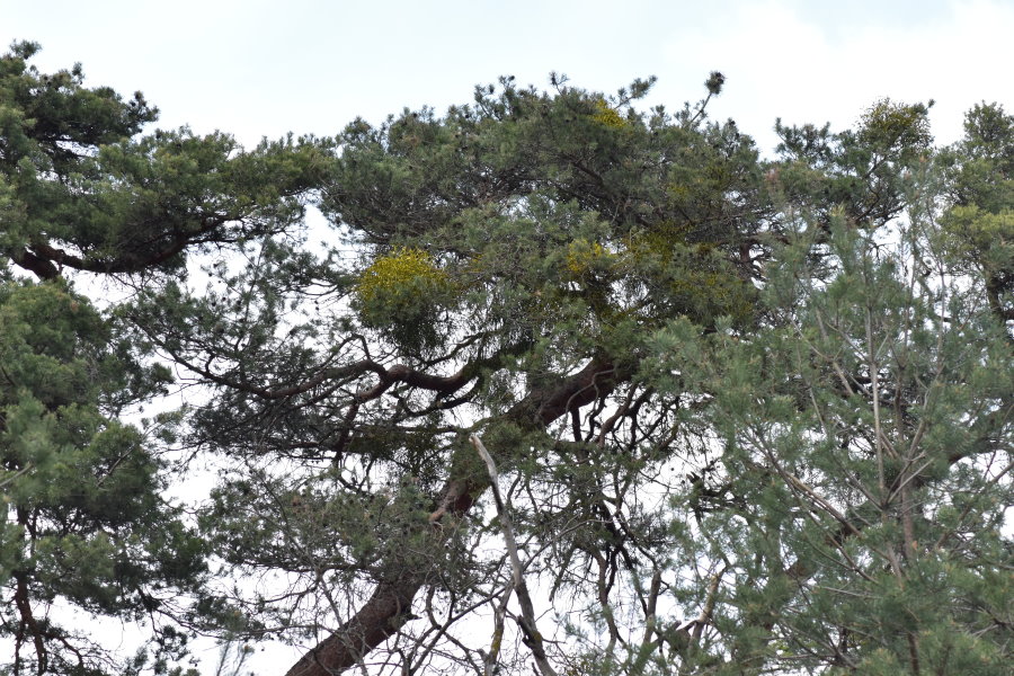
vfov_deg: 7.3
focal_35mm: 188
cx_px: 507
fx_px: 5281
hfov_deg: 11.0
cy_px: 338
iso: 1000
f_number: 11
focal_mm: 125
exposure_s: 1/500
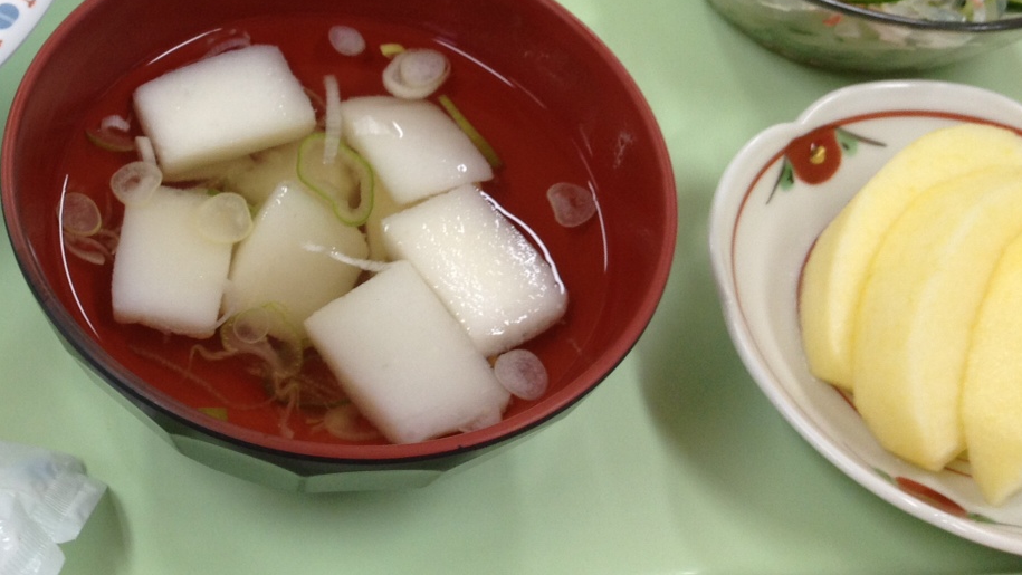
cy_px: 8
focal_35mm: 68
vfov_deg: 17.4
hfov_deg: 30.2
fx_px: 1843
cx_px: 197
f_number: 2.4
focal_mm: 4.28
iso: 80
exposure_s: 1/40
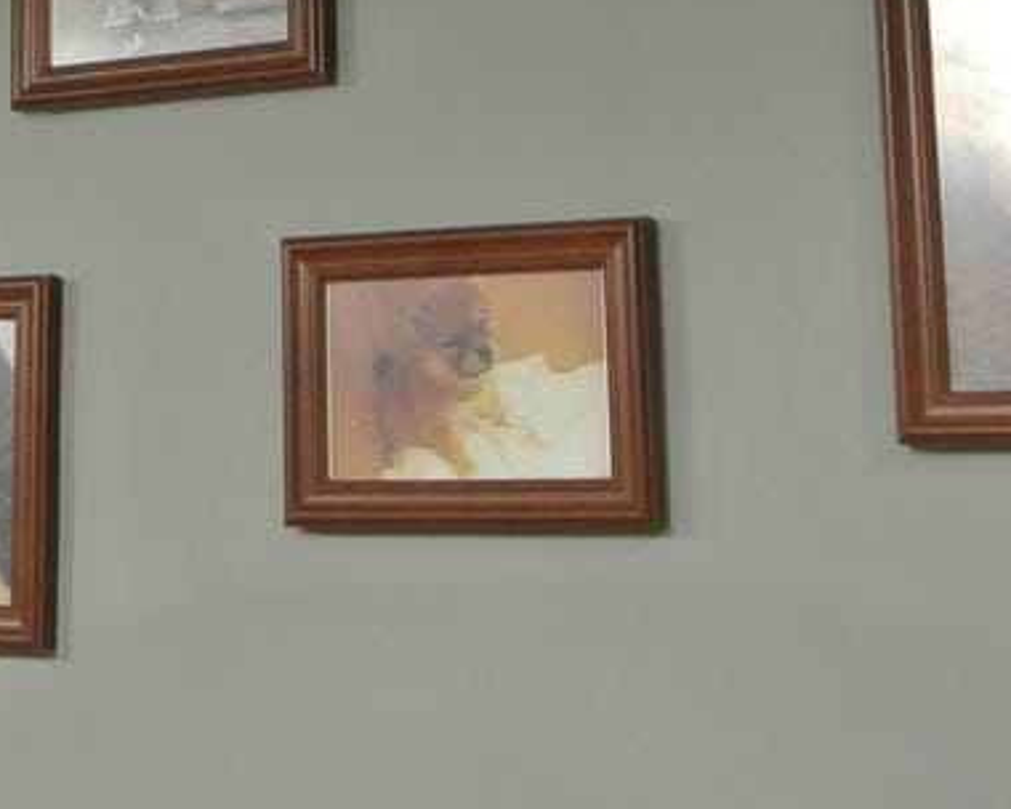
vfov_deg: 17.3
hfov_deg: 21.8
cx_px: 117
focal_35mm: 86
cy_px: -73
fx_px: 2573
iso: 800
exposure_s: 1/10
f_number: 3.5
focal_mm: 11
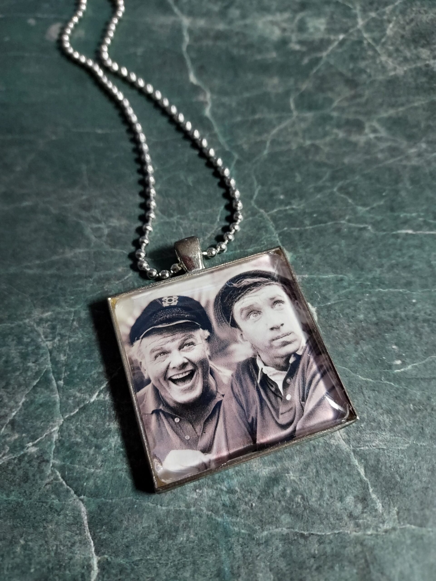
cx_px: 218
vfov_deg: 71.6
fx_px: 403
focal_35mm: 24
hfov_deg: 56.8
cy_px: 290
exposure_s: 1/60
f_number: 1.8
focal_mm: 4.6
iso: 250
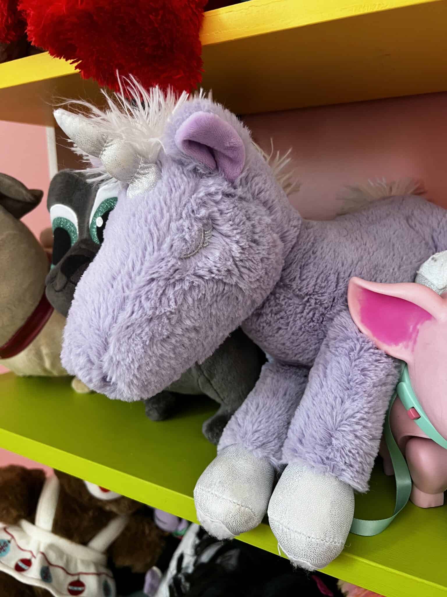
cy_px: 298
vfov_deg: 67.3
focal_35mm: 26
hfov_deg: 53.1
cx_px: 224
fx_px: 448
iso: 250
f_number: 1.5
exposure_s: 1/60
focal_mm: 5.7
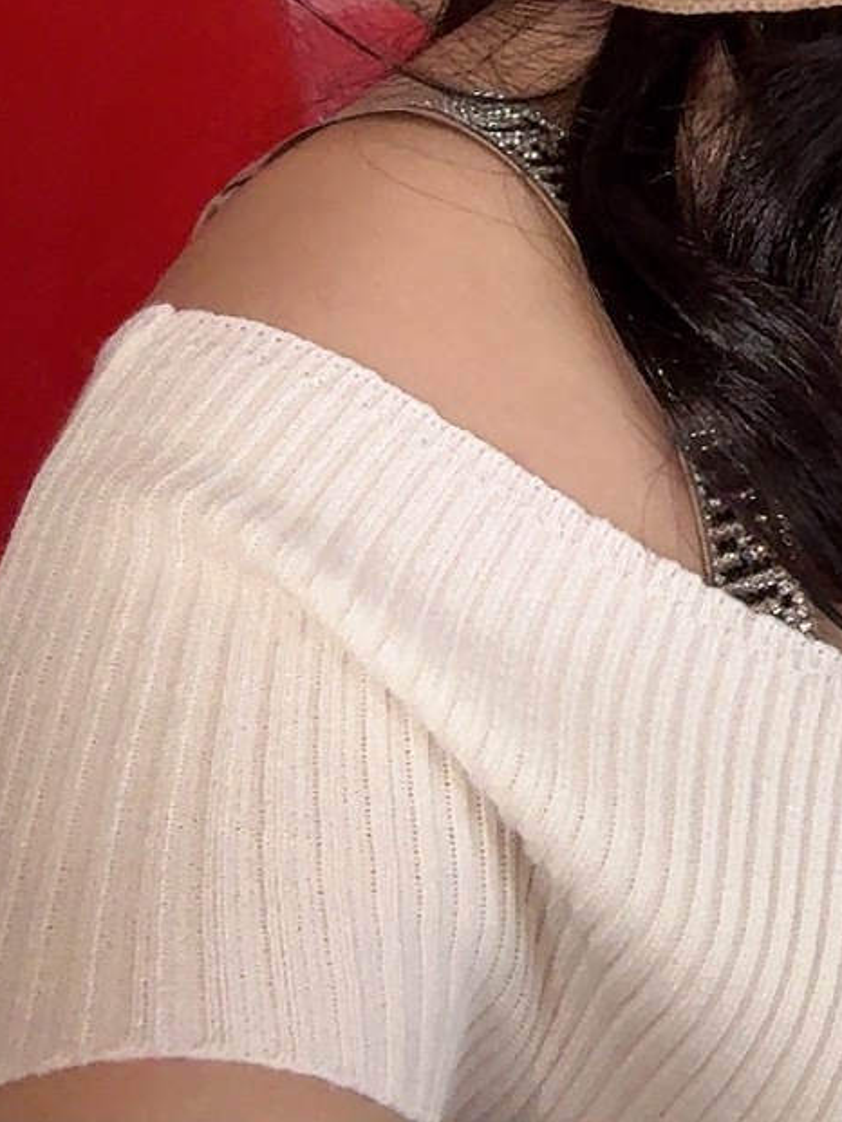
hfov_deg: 16.4
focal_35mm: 85
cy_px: -466
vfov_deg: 20.4
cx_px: 1115
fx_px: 2756
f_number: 1.9
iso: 125
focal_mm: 2.69
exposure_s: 1/60
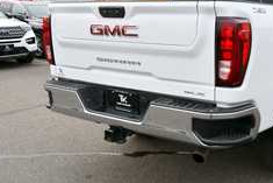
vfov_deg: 29.2
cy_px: 79
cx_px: 223
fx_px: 349
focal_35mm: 46
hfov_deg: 40.7
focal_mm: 18
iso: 200
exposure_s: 1/250
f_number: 8
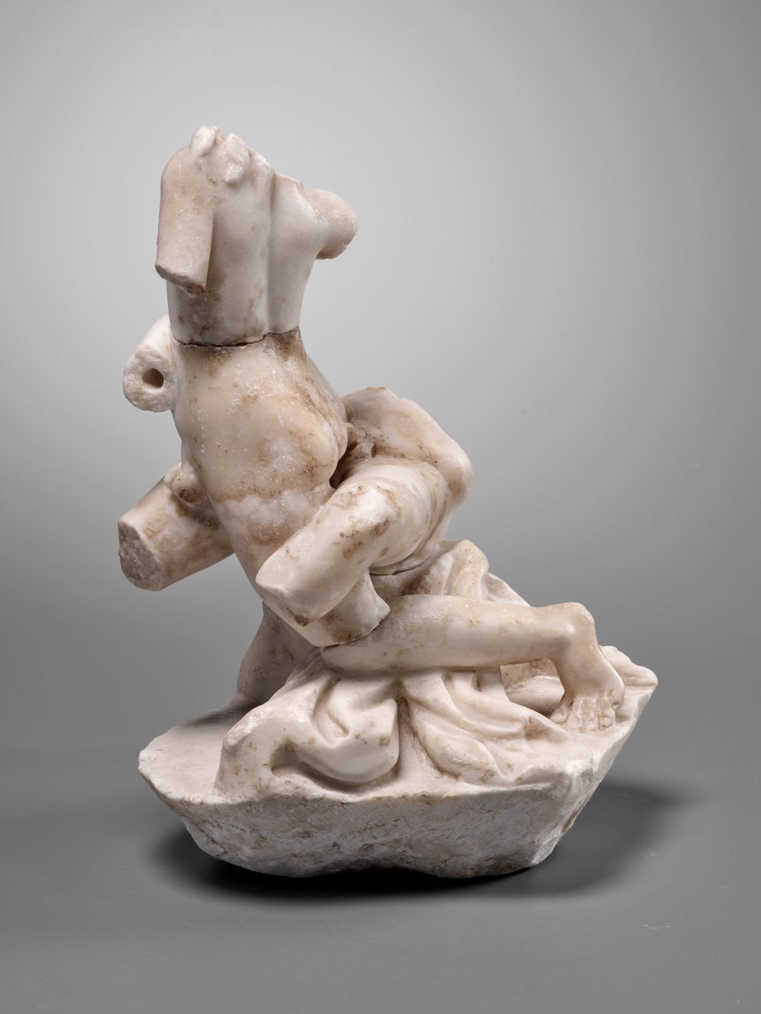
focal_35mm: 63
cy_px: 507
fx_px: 1846
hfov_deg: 23.3
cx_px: 380
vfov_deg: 30.7
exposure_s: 1/60
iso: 200
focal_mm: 80
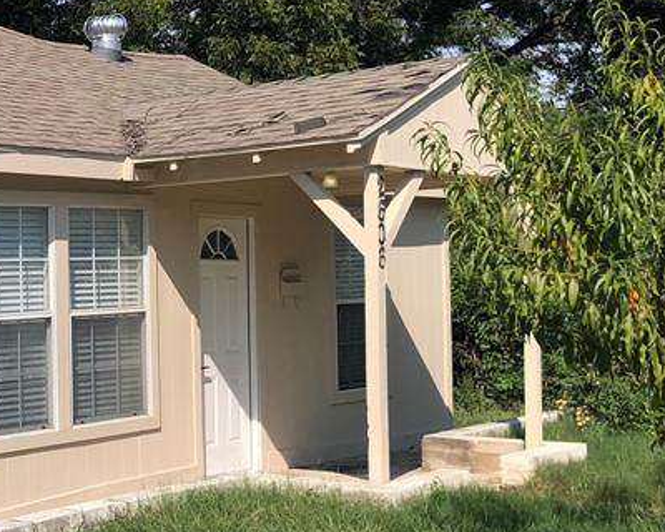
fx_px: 1378
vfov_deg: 21.9
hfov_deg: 25.4
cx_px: -50
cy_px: 273
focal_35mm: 70
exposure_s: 1/2857
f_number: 1.8
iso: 20
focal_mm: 3.99
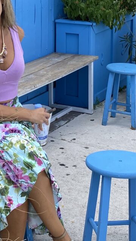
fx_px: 545
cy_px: 42
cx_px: 12
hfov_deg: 14.1
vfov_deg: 24.5
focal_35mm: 85
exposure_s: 1/833
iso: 32
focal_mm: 4.25
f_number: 1.8
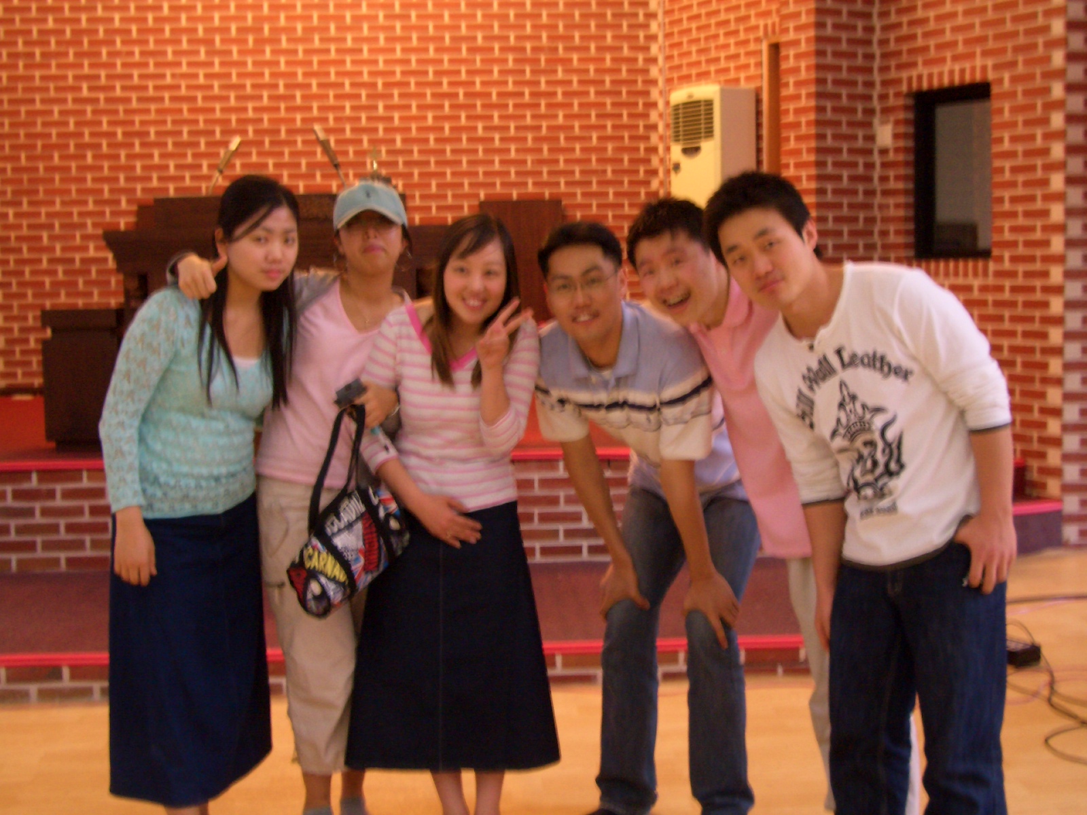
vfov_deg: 29.7
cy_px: 408
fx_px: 1539
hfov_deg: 38.9
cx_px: 544
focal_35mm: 49
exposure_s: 1/8
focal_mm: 8.2
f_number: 3.1
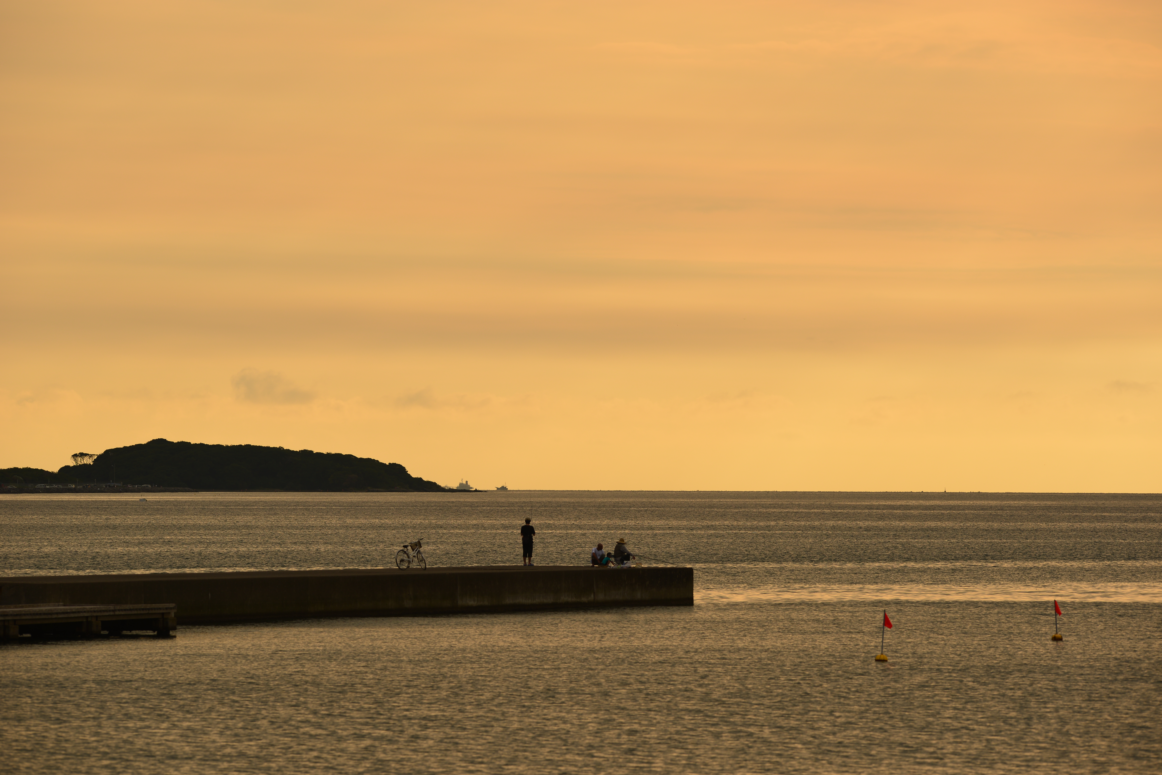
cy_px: 388
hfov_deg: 10.3
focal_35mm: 200
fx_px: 6457
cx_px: 581
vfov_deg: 6.9
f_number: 5.6
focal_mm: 200
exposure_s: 1/800
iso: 100
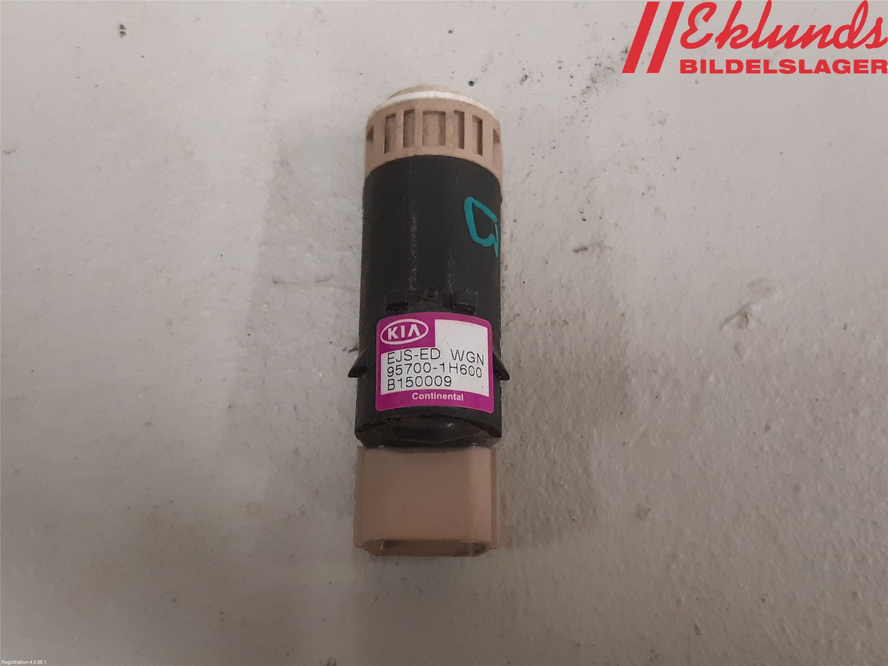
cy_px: 333
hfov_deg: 67.3
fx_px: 667
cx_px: 444
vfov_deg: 53.1
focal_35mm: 26
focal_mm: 3.93
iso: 200
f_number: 1.7
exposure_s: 1/50
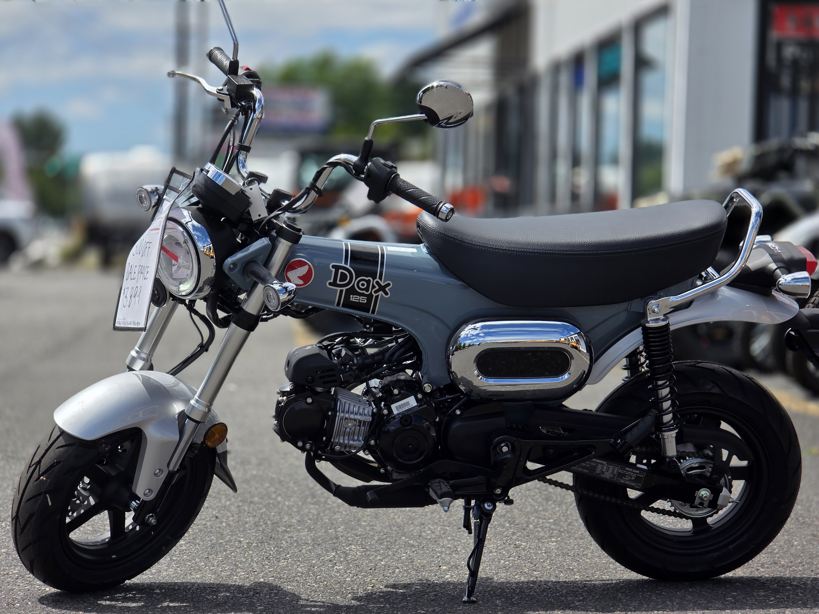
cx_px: 410
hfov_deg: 17.1
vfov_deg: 12.9
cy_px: 307
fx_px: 2721
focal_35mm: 115
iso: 32
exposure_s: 1/575
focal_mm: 18.6
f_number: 3.4
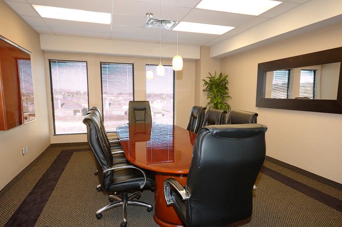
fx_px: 209
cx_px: 170
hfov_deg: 78.6
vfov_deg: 57.1
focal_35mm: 22
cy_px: 122
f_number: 8
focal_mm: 12
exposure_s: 1/13
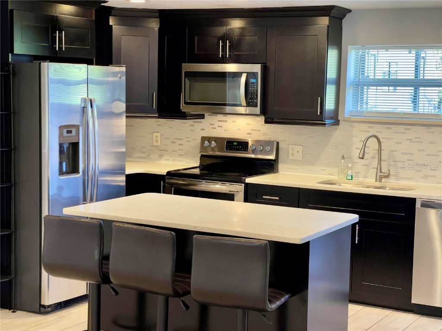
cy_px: 166
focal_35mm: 64
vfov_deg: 22.9
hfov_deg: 30.3
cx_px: 221
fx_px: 817
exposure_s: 1/60
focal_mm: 7.5
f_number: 2.2
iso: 500
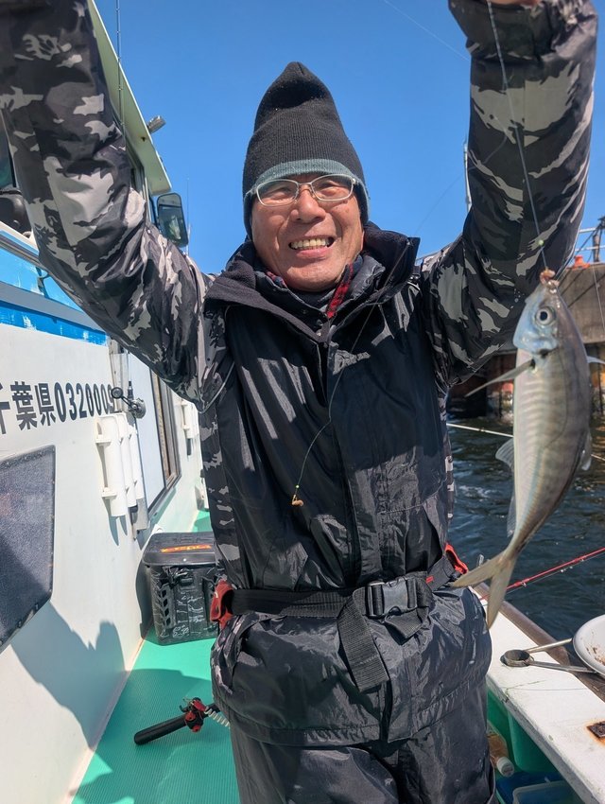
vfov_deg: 71.5
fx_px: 558
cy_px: 402
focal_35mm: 24
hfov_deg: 56.9
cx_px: 302
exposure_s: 1/1250
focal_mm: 6.9
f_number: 1.68
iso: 20
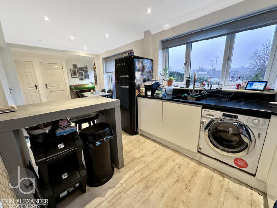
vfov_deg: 85.7
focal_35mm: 14
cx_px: 138
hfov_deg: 102.1
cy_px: 104
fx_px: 112
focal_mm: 2.22
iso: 250
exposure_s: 1/100
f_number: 2.2
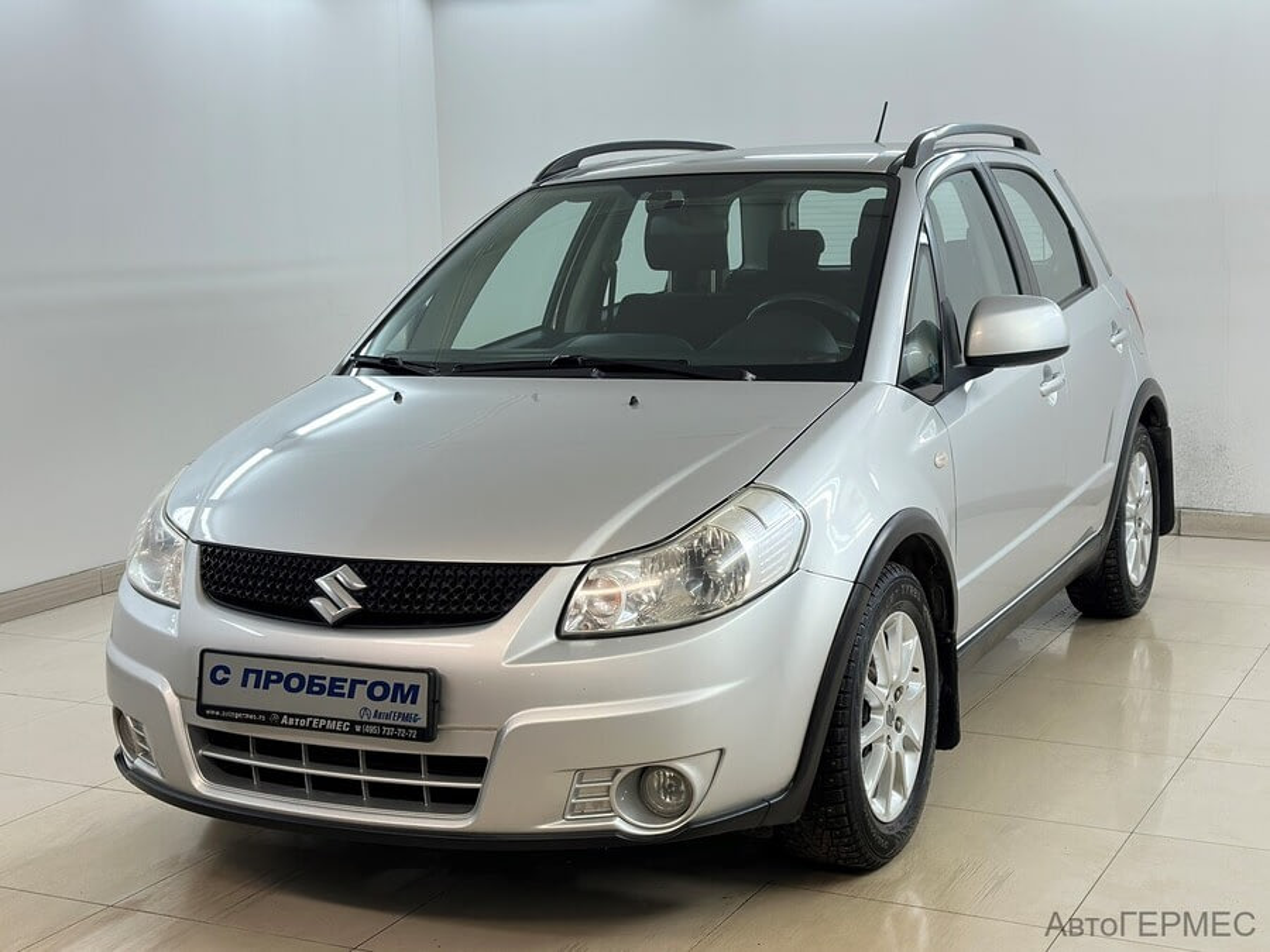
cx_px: 635
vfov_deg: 30.3
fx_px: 1761
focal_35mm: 48
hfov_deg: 39.7
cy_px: 476
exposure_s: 1/100
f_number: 1.78
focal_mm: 6.86
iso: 80
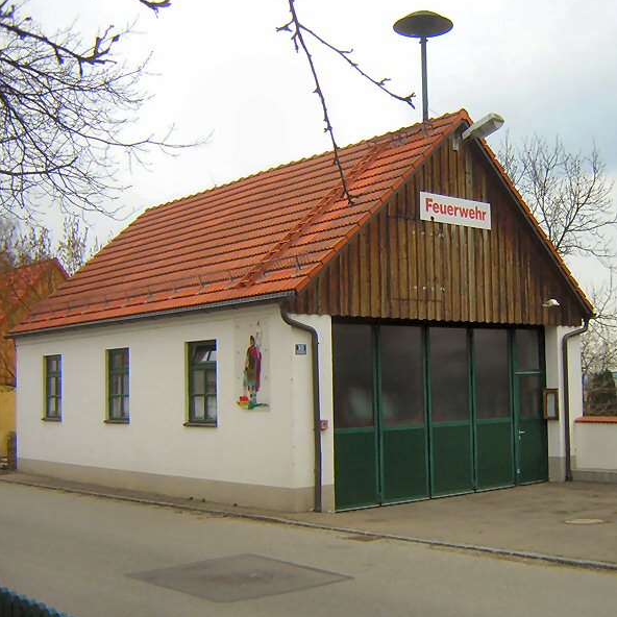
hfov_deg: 38.7
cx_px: 415
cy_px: 306
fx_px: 867
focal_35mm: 43
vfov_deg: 39.2
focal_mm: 4.7
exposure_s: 1/232
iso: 100
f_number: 2.6
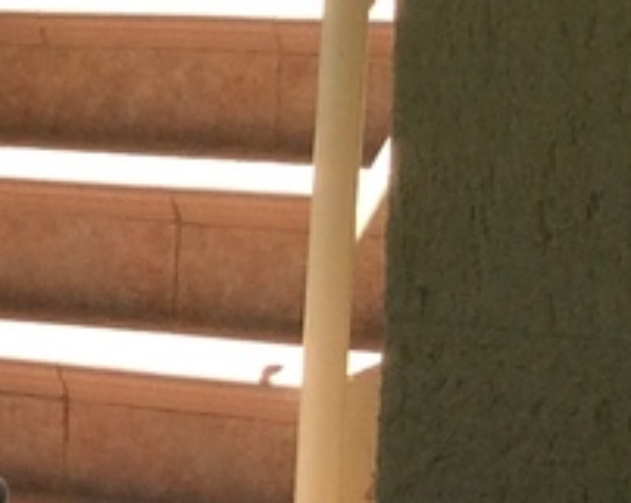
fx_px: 3804
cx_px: -1274
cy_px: 628
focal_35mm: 204
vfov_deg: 7.5
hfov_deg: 8.1
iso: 32
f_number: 2.4
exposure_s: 1/681
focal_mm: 3.3
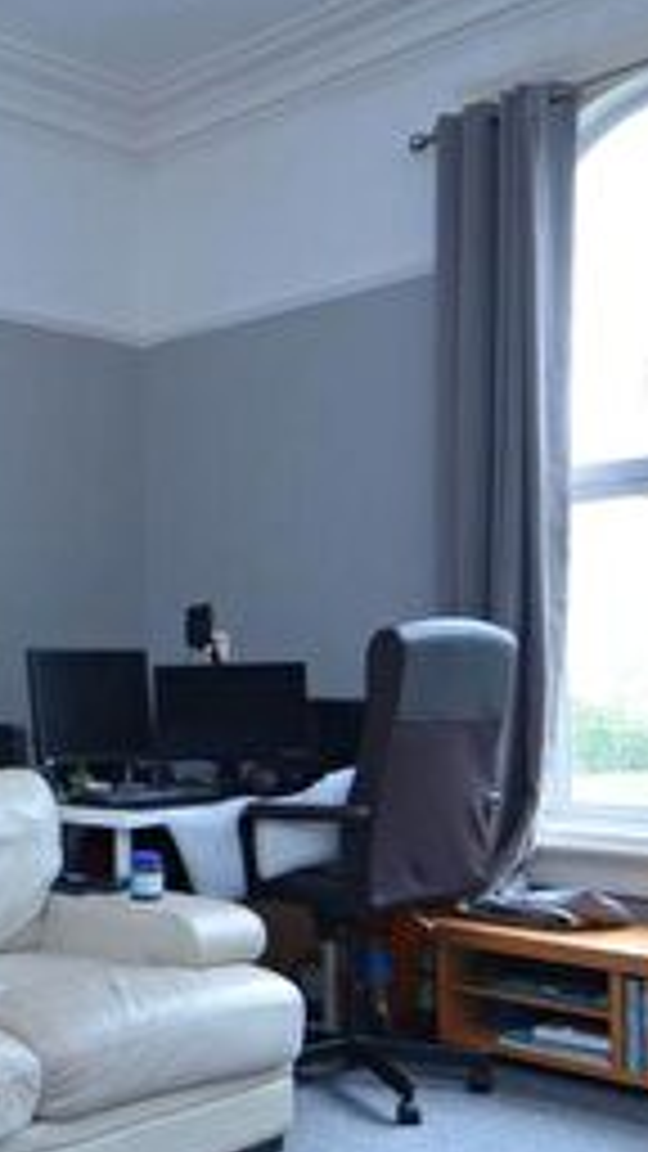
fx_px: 1313
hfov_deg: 26.4
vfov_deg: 47.0
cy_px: 711
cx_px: 22
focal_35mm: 43
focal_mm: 10
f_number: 4.8
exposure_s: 1/90
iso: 400
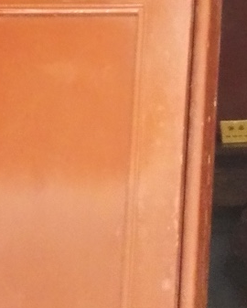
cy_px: -308
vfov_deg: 10.3
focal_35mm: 172
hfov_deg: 8.5
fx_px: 1570
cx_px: 508
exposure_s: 1/33.3
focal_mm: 3.8
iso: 400
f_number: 2
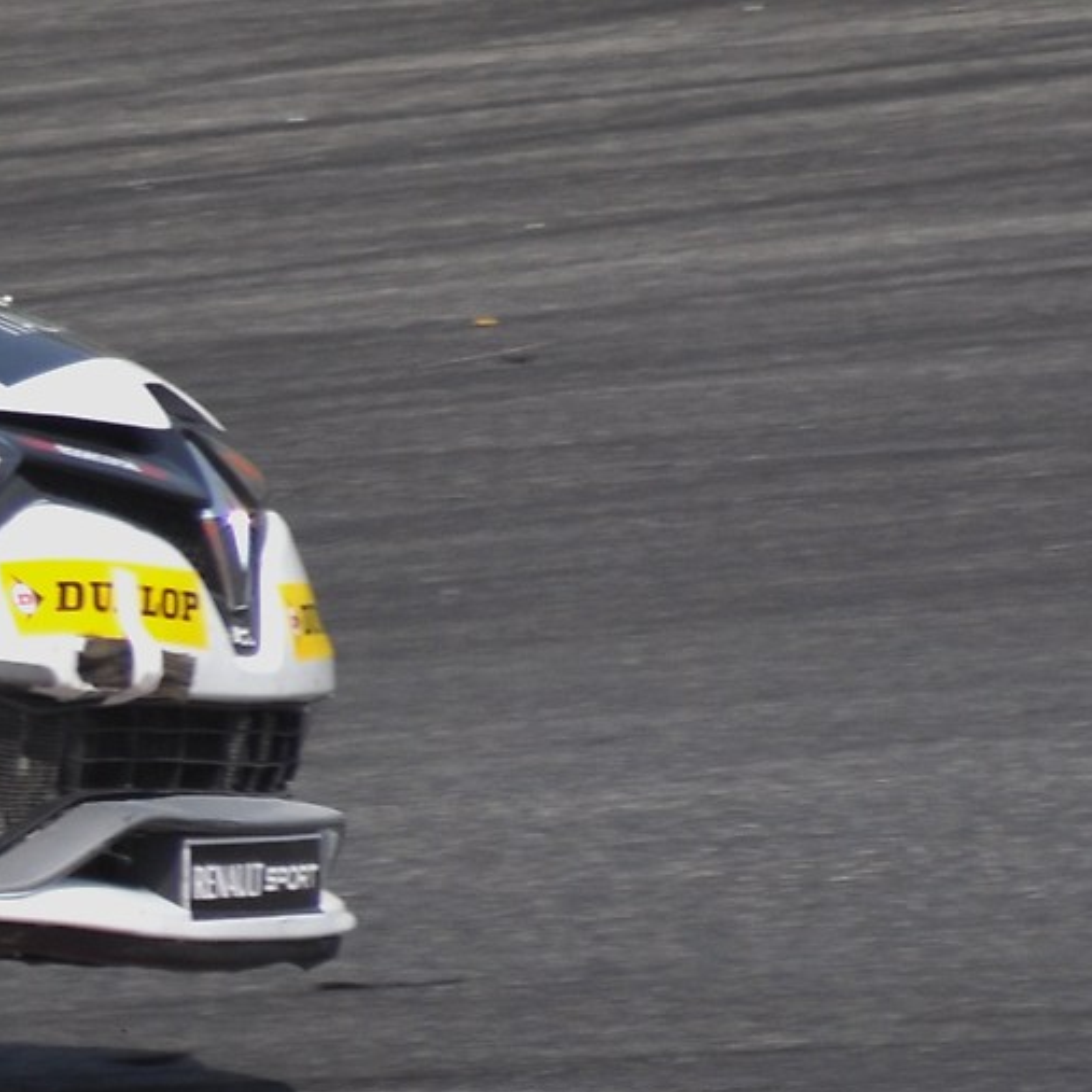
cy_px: 508
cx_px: -1454
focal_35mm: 1807
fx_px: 64492
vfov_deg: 1.0
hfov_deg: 1.0
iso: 200
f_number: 8
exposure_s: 1/640
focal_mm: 300
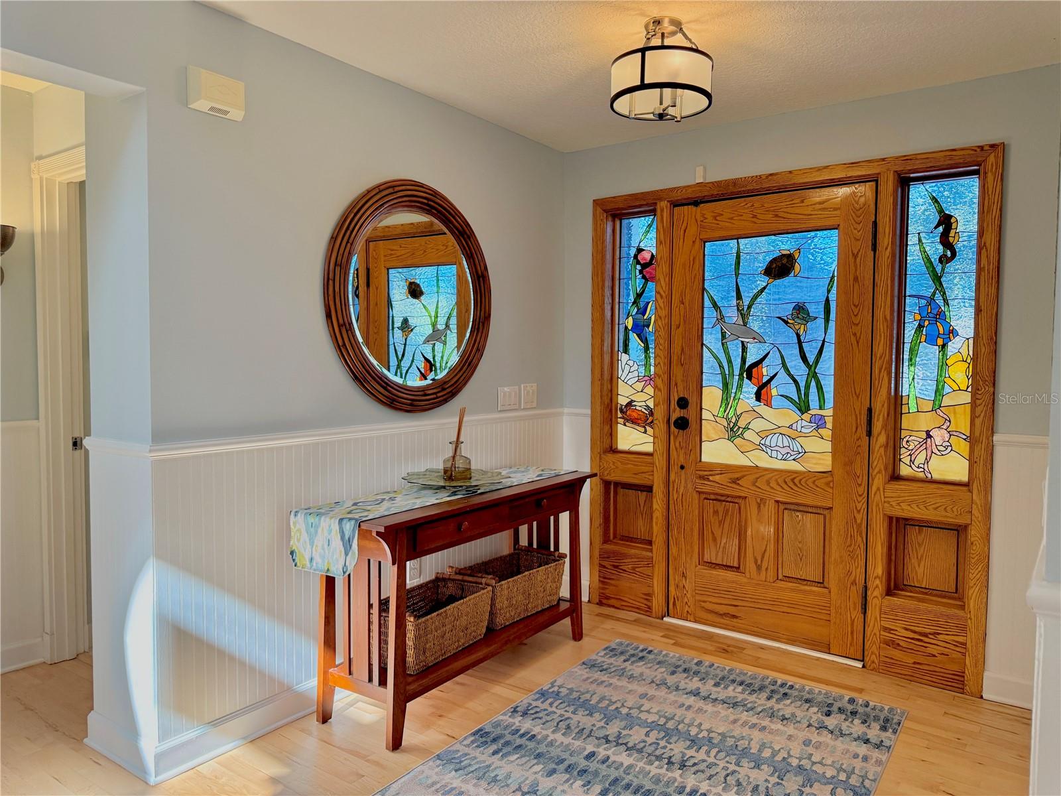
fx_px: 736
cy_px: 398
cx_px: 530
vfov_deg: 56.8
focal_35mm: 24
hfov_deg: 71.6
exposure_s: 1/219
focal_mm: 6.76
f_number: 1.78
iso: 200
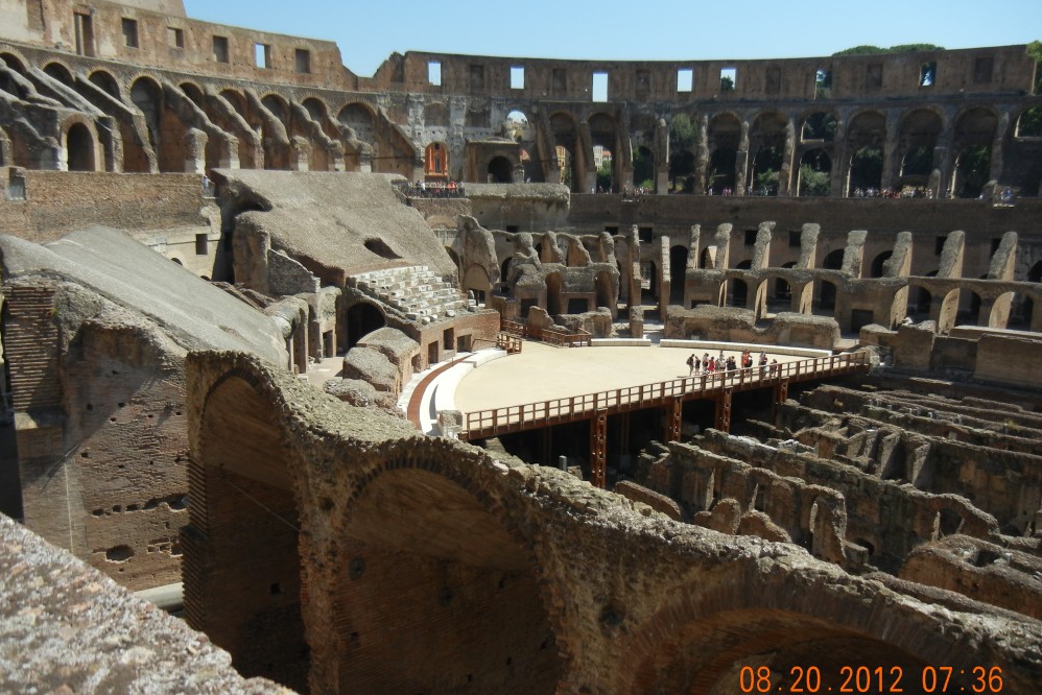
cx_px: 534
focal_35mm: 32
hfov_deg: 58.7
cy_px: 362
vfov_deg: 41.1
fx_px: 926
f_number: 7
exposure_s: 1/336
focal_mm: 5.4
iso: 160
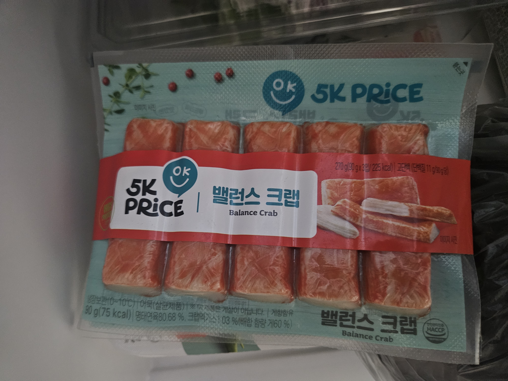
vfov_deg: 58.9
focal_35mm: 23
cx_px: 254
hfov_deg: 73.9
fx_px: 338
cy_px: 190
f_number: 1.8
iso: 1000
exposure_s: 1/24
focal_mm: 5.4
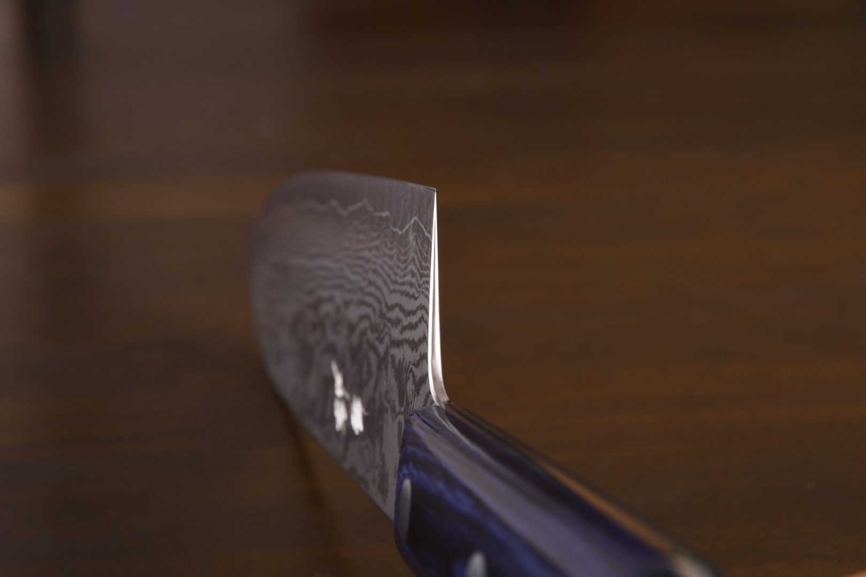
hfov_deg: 16.1
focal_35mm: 127
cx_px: 433
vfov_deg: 10.8
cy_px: 288
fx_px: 3055
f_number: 10
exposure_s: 1/8
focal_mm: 85
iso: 400
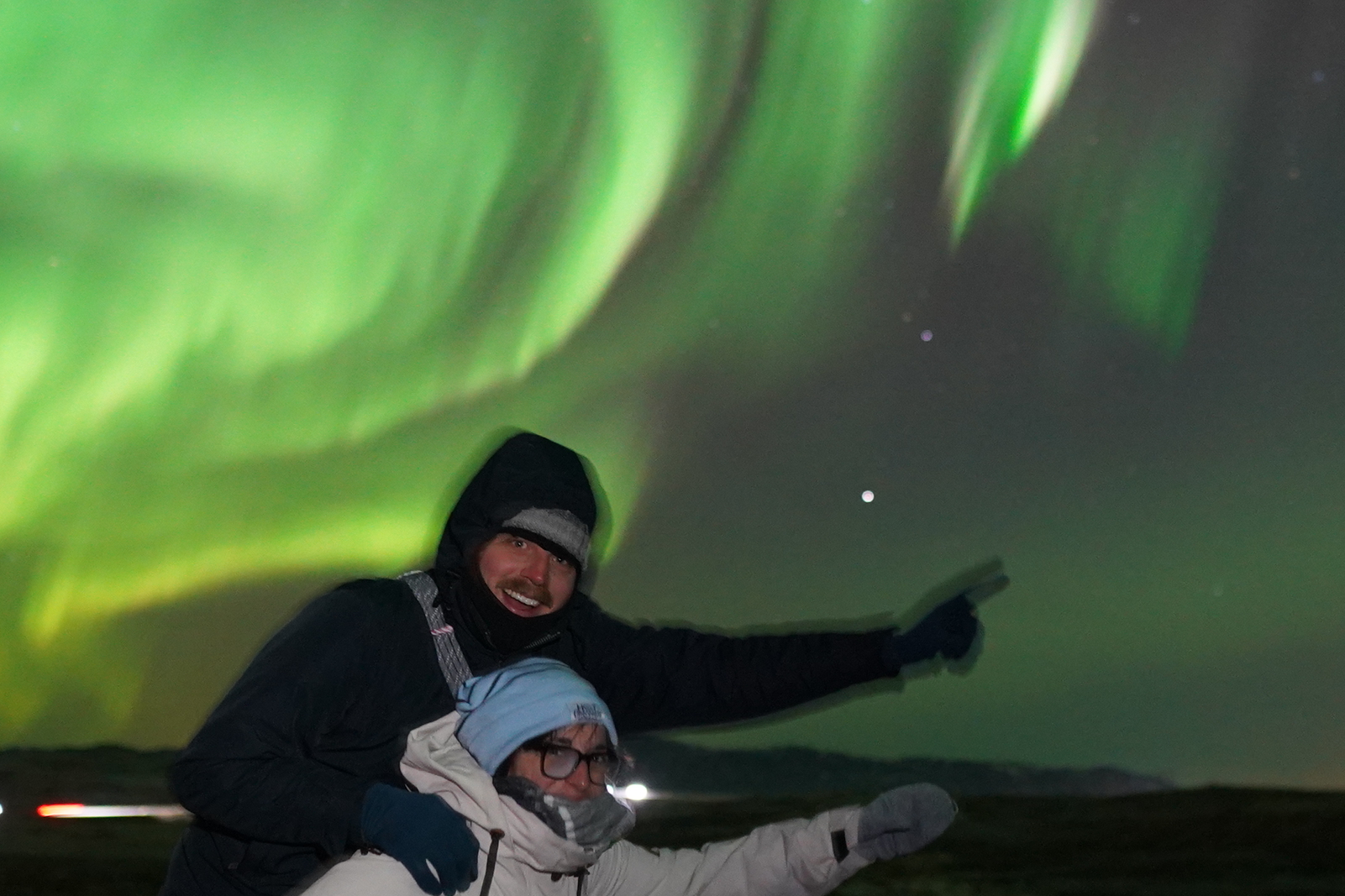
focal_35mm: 59
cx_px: 828
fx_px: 2204
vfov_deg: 22.9
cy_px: 342
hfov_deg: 33.8
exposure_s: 1
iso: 3200
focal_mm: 24
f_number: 1.8
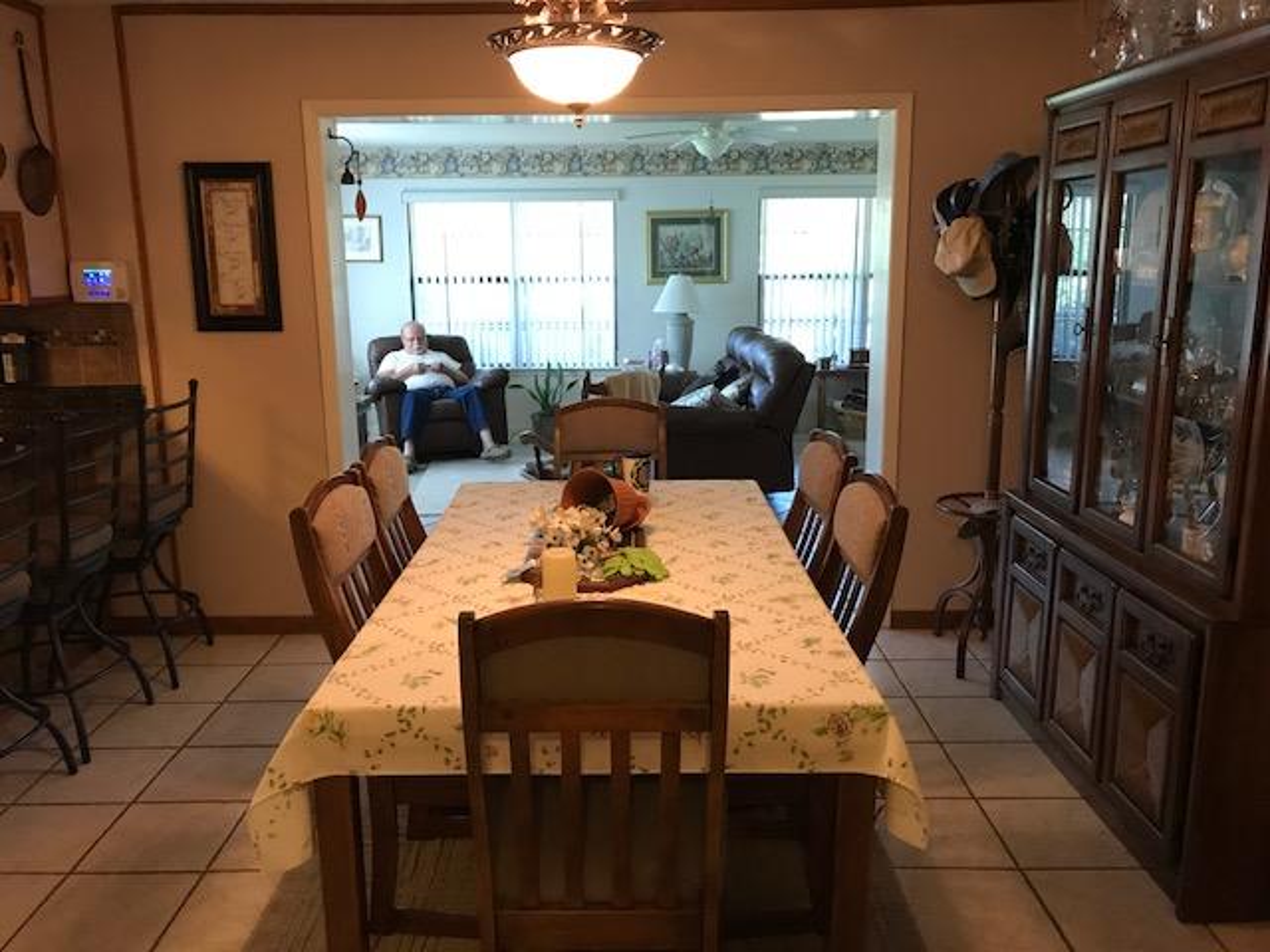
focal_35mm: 28
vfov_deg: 49.7
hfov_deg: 63.4
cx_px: 635
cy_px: 476
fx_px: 1027
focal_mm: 3.99
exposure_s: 1/15
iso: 100
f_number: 1.8
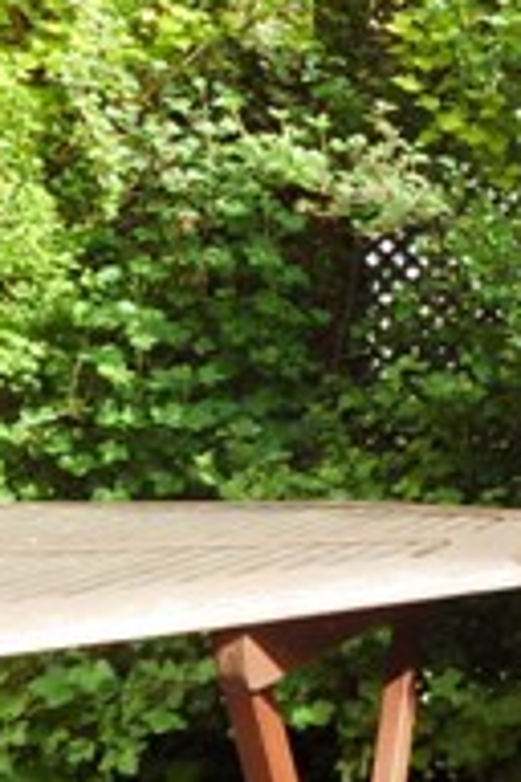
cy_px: 403
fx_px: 1802
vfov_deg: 24.5
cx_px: 786
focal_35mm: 83
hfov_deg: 15.2
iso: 80
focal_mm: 3.9
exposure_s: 1/180
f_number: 3.2
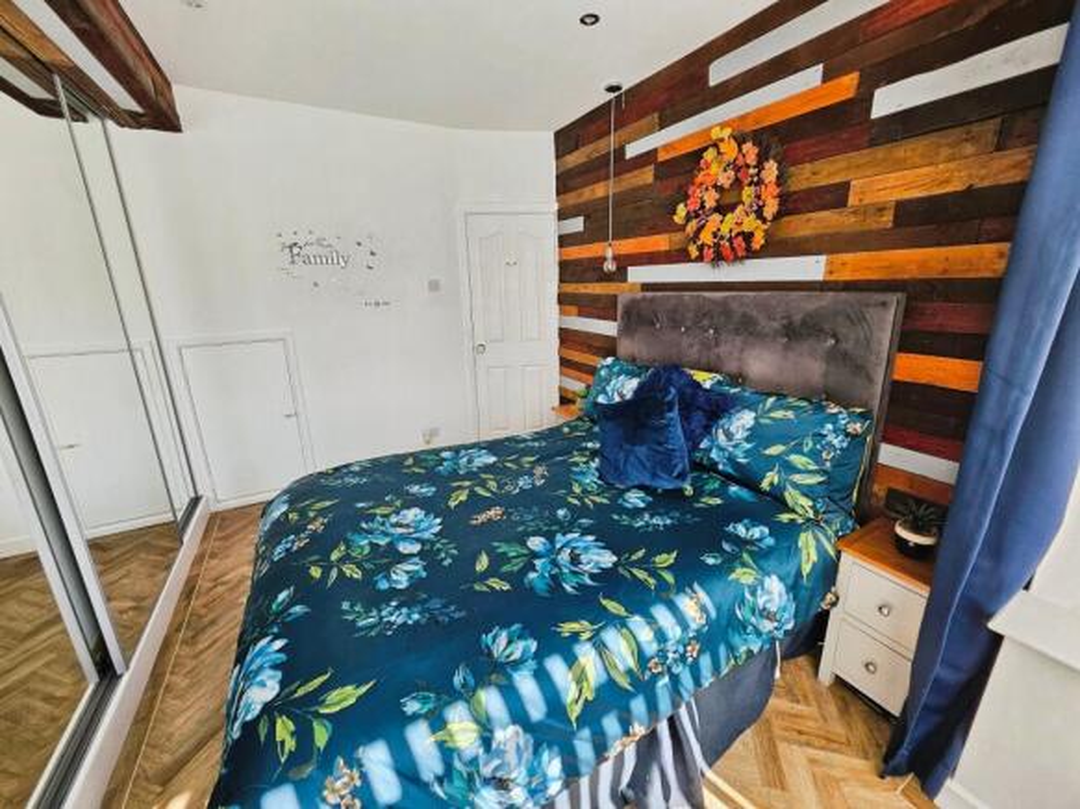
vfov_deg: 89.9
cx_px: 540
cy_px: 404
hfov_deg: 106.2
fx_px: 406
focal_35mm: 13
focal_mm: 1.7
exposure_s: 1/100
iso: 50
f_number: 2.2
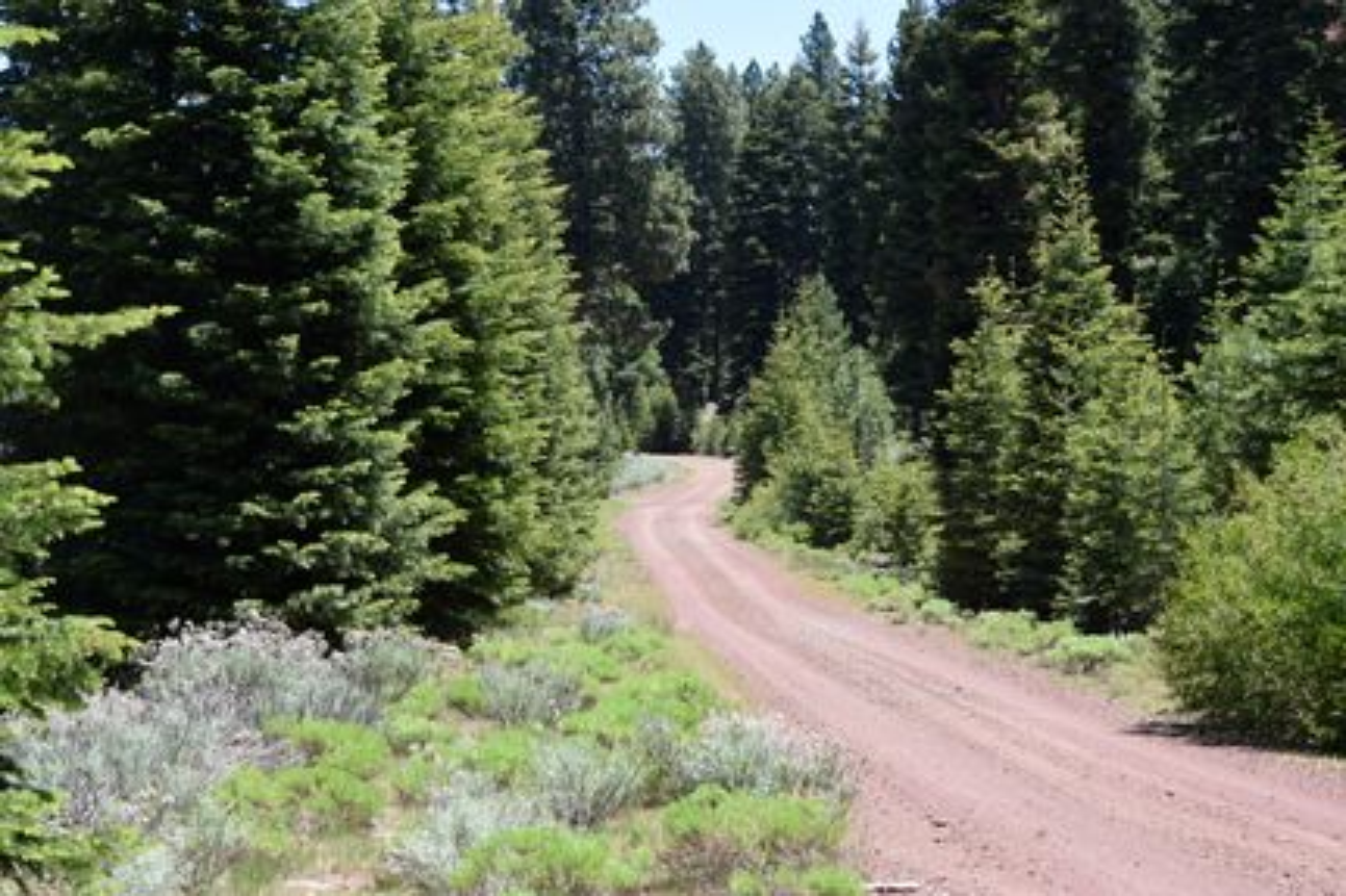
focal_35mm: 82
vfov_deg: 16.5
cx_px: 673
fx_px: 3083
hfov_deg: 24.6
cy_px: 448
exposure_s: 1/250
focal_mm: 55
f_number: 8
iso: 220
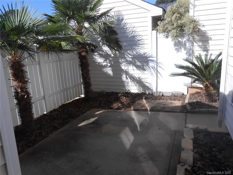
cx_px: 116
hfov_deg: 67.3
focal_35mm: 26
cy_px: 88
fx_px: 175
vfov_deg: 53.1
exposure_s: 1/800
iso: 80
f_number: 3.5
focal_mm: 4.6
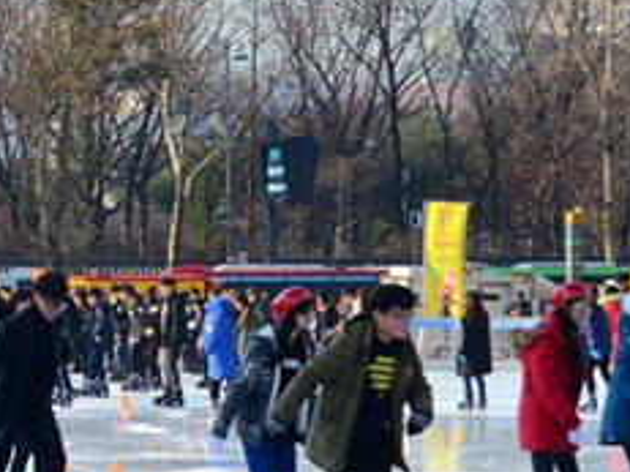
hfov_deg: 14.9
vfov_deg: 11.3
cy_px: 239
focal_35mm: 131
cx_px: 57
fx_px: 2383
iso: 1250
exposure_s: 1/800
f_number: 14
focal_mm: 42
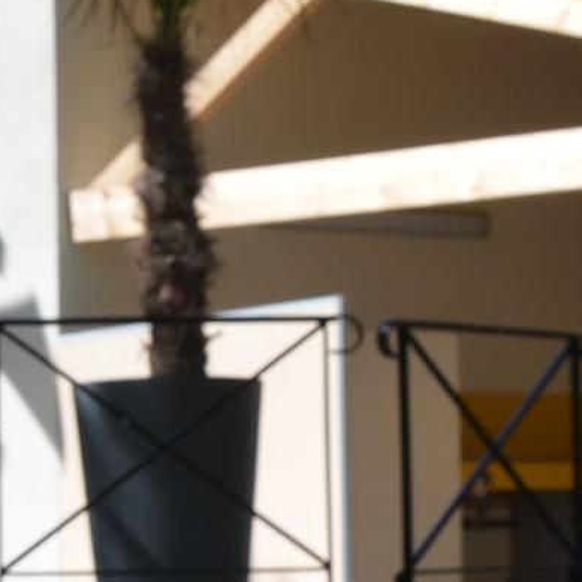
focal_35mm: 145
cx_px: -220
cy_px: 254
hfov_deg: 11.7
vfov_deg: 12.0
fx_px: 2758
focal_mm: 18
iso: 140
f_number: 8
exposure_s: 1/250
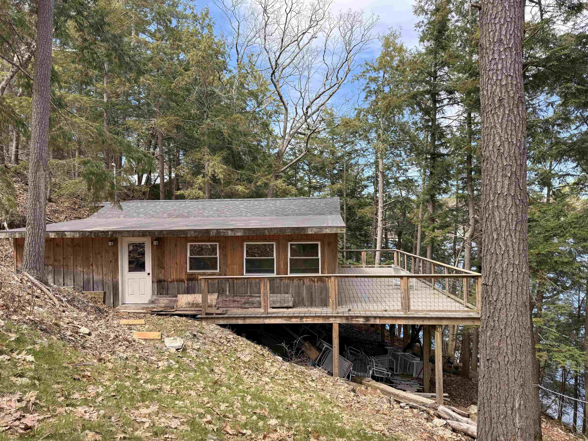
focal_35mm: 24
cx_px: 294
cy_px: 220
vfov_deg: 56.8
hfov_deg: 71.6
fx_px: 408
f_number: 1.78
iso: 100
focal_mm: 6.76
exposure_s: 1/1361
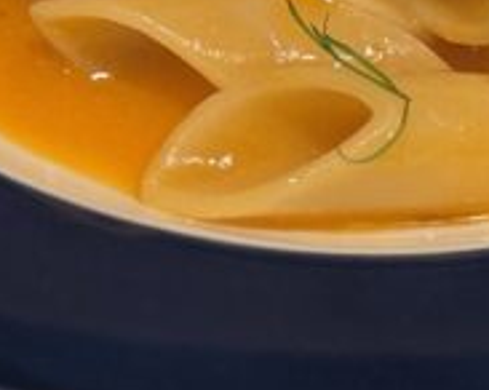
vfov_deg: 7.4
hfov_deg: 9.4
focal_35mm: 205
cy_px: -208
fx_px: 2964
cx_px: 374
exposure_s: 1/33
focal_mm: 6.76
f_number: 1.78
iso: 400
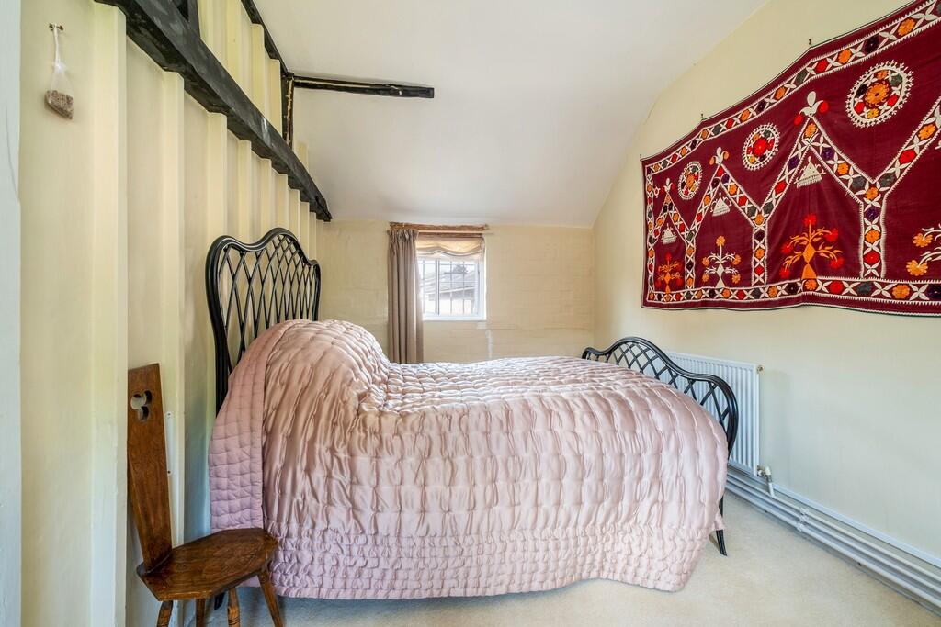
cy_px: 314
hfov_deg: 100.4
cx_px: 470
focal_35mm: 15
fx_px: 392
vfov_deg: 77.3
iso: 200
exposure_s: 1/6
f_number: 7.1
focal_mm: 10
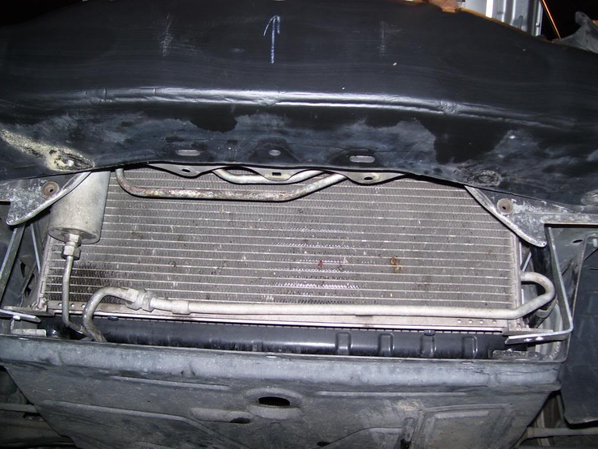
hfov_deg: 51.3
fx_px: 622
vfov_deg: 39.7
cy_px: 224
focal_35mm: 36
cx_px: 299
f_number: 2.7
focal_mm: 6
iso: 80
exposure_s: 1/60
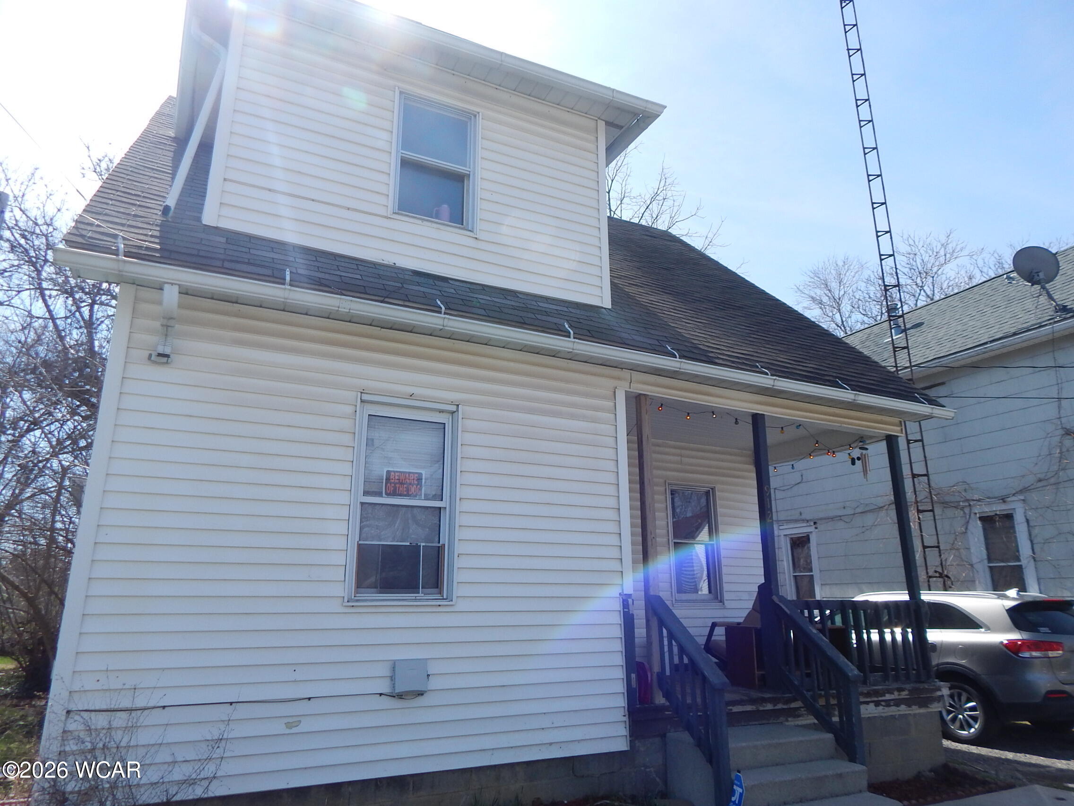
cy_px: 403
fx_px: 683
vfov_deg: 61.1
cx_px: 537
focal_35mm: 22
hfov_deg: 76.4
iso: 125
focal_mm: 4
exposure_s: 1/1250
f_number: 3
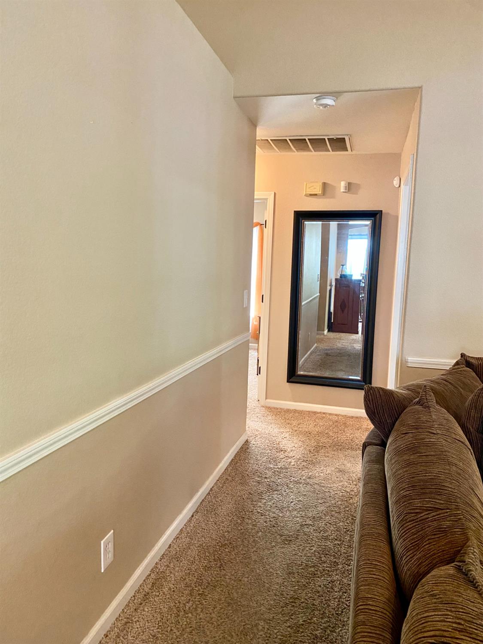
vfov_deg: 67.3
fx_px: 484
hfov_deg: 53.1
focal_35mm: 26
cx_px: 242
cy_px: 322
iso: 500
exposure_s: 1/40
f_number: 1.8
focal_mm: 4.25
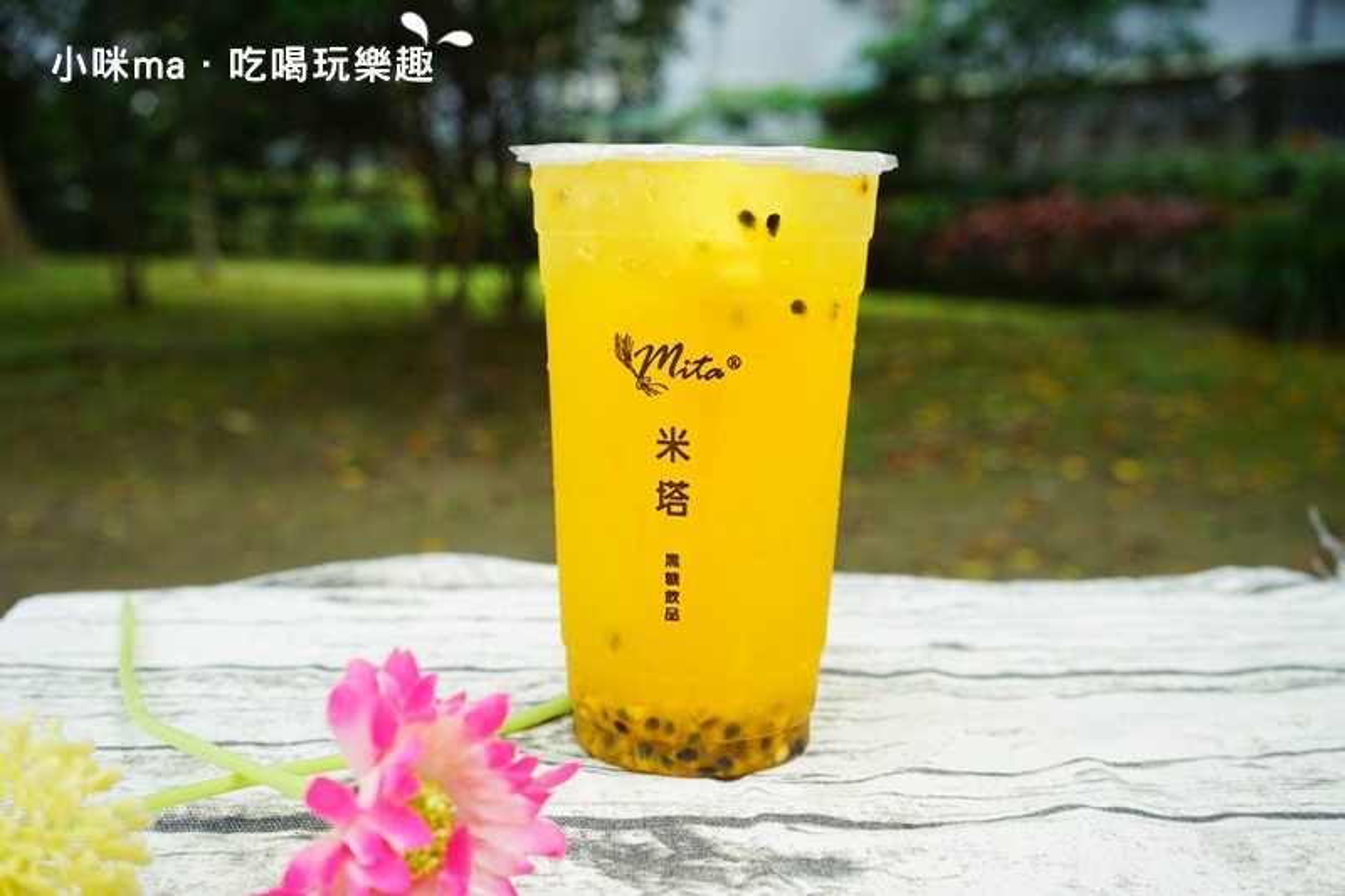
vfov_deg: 34.2
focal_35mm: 39
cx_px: 672
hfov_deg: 49.6
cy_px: 448
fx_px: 1457
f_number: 6.3
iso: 100
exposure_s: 1/80
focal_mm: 39
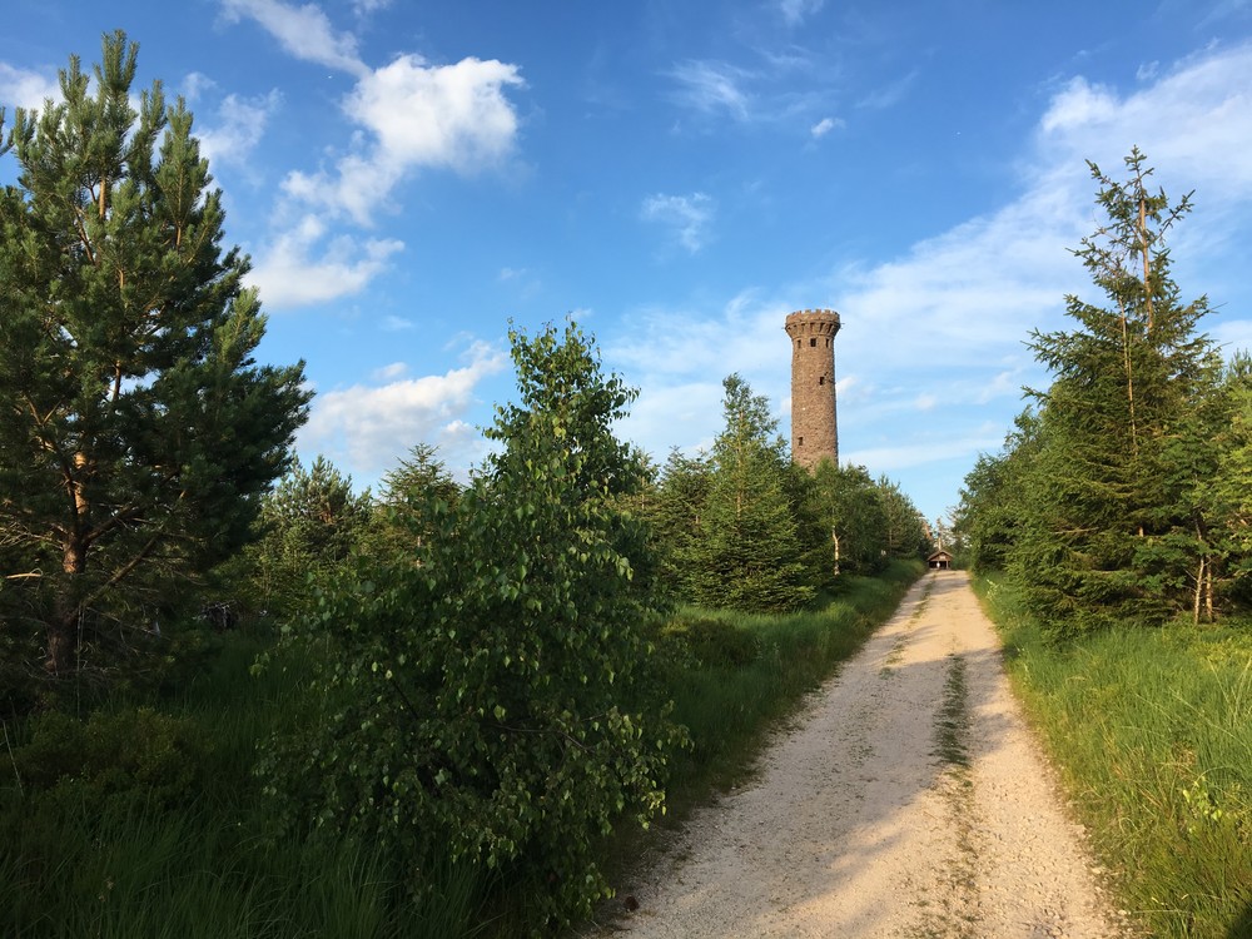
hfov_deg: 61.7
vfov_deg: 48.2
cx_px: 626
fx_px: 1049
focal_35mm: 29
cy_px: 470
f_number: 2.2
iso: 25
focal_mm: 4.15
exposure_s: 1/769
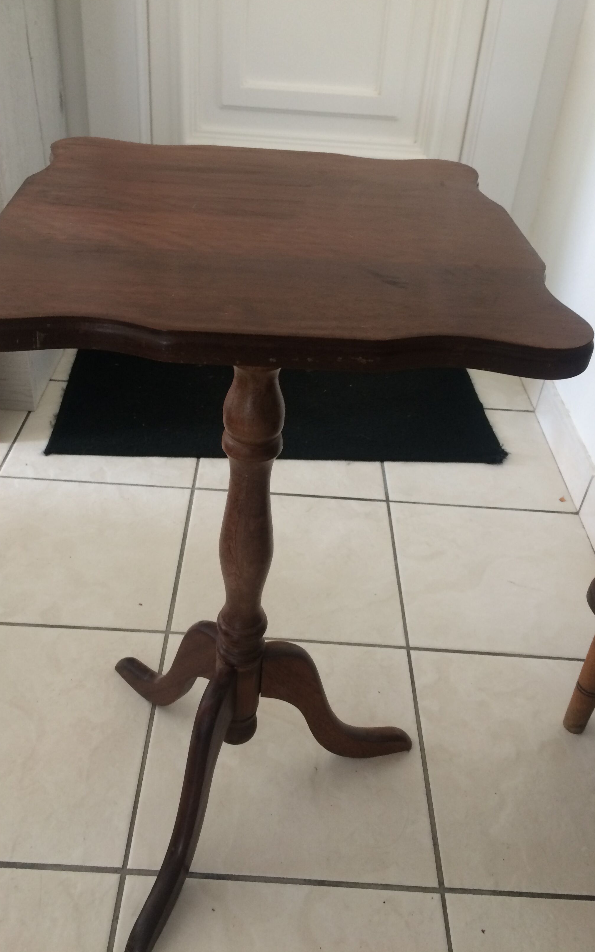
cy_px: 476
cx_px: 271
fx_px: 804
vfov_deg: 61.2
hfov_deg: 40.6
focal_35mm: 31
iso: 80
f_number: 2.2
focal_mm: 4.15
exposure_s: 1/33
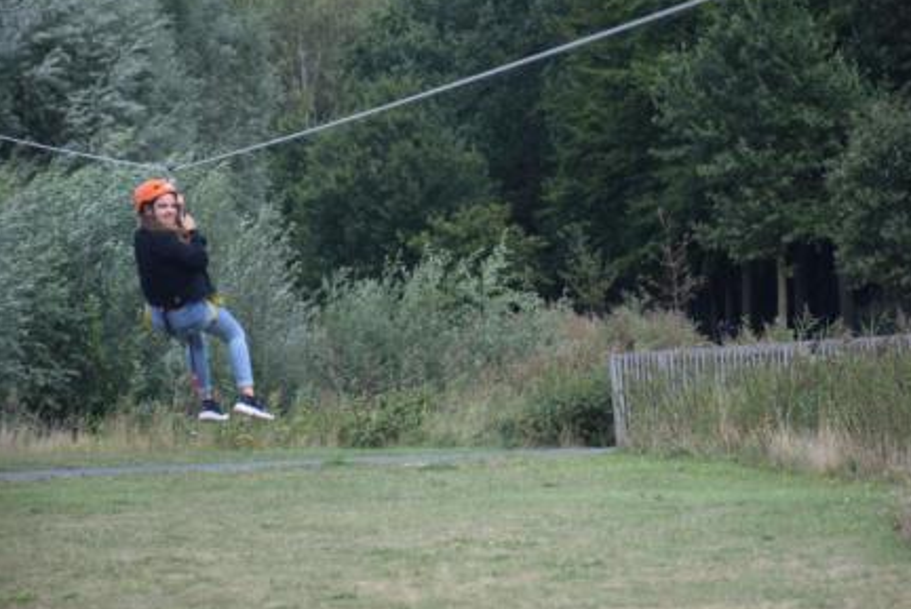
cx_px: 510
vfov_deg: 5.7
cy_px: 327
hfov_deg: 8.5
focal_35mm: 243
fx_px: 6155
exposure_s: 1/500
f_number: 5.6
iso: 280
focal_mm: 140
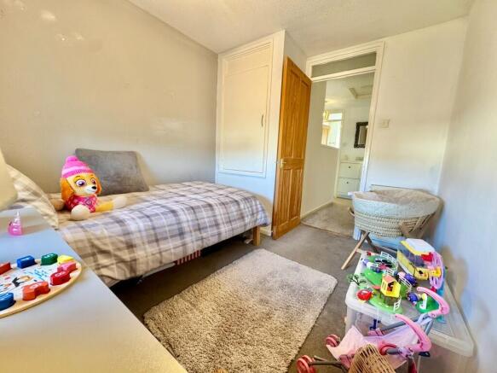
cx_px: 248
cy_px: 186
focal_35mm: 14
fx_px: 201
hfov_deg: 102.1
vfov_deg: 85.7
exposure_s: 1/100
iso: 200
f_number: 2.2
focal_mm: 2.22
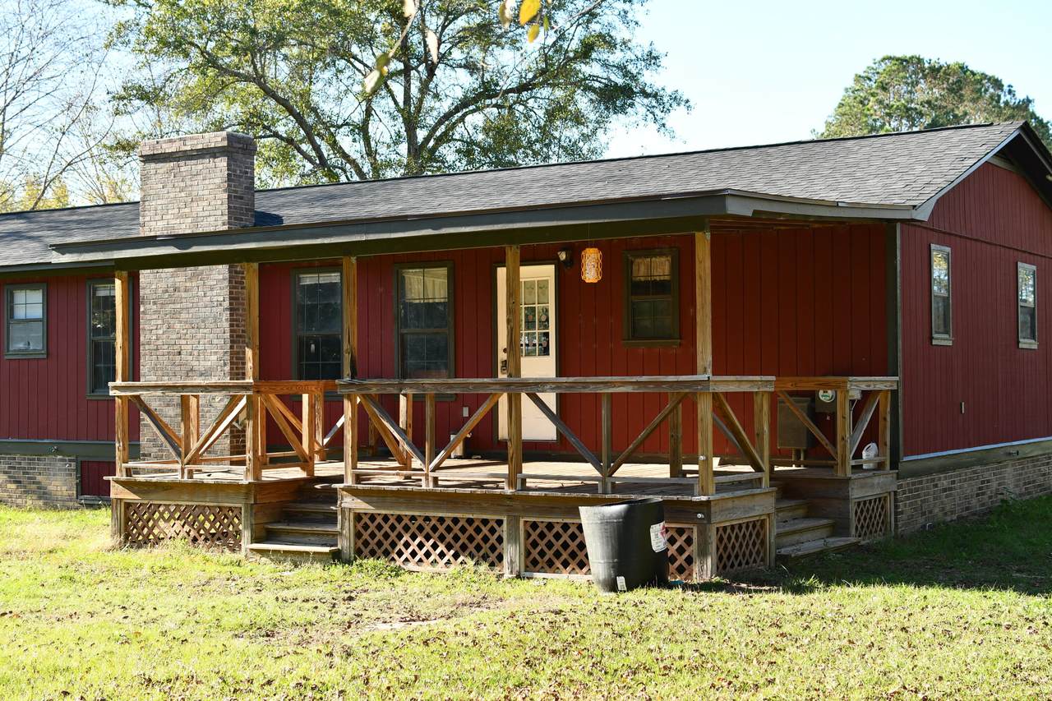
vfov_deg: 26.0
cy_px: 350
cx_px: 526
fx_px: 1519
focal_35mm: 52
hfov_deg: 38.2
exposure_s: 1/250
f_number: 4
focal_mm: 35
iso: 100
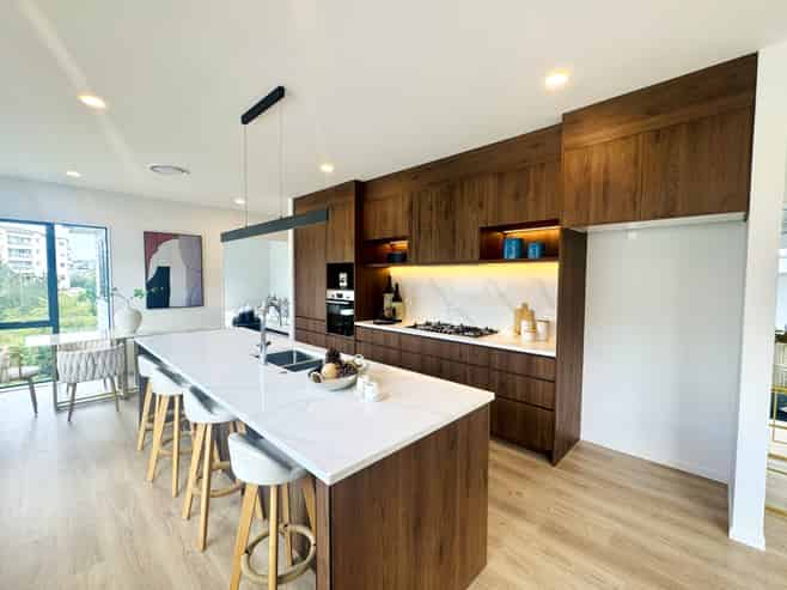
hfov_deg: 102.1
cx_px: 394
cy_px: 295
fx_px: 318
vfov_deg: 85.6
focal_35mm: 14
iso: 50
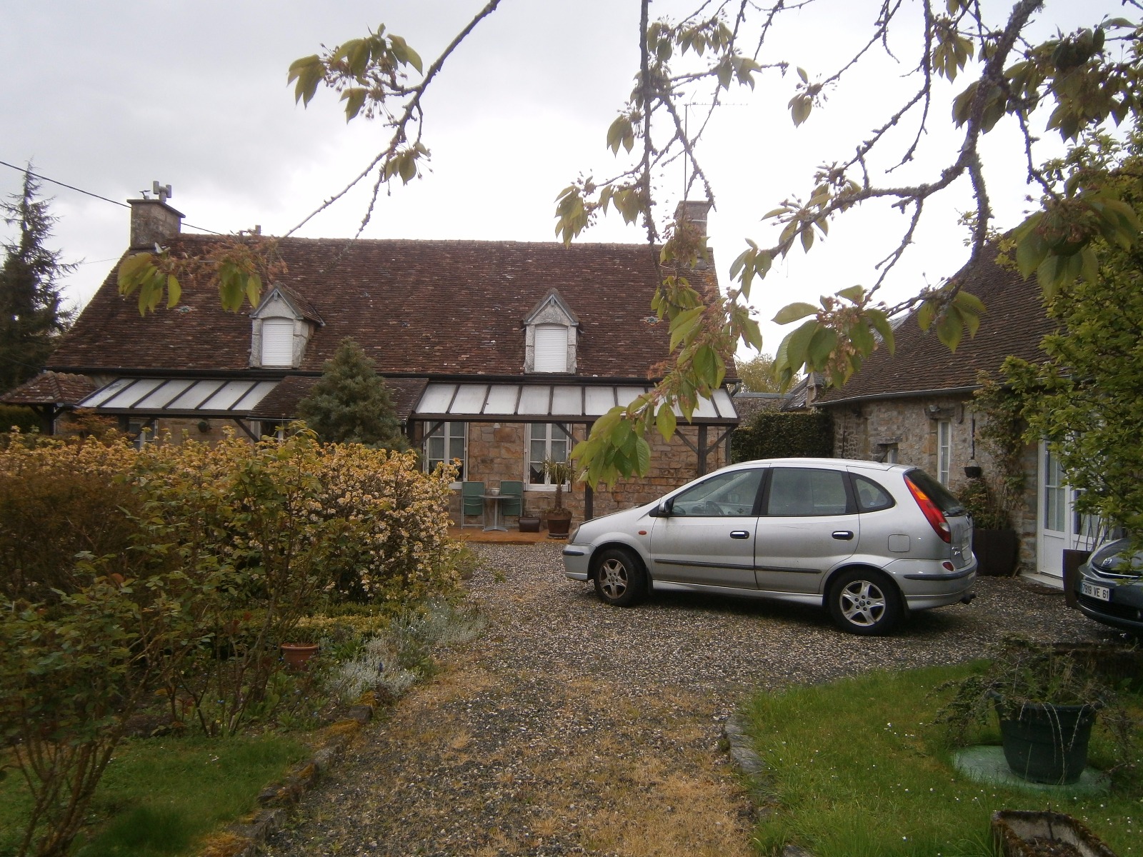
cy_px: 428
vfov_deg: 53.1
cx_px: 572
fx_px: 859
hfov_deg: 67.3
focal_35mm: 26
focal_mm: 4.7
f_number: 2.8
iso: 80
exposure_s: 1/320
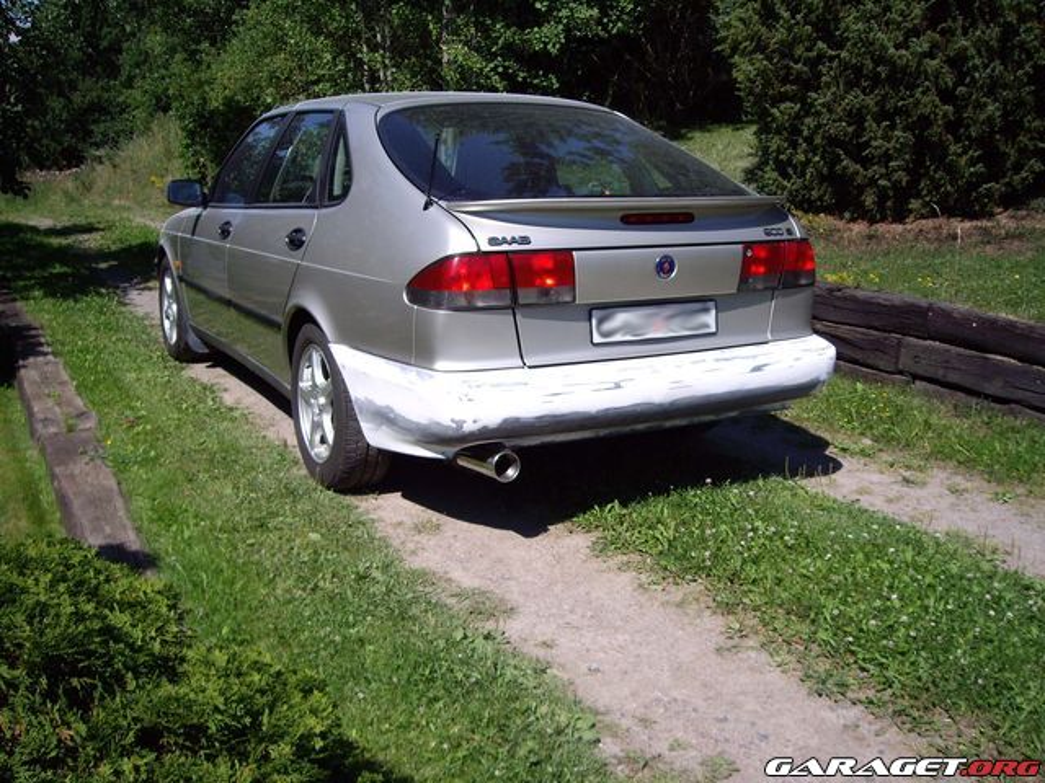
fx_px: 1147
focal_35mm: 38
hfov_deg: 49.0
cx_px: 522
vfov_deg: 37.7
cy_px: 392
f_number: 4.3
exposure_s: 1/640
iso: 64
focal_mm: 6.2
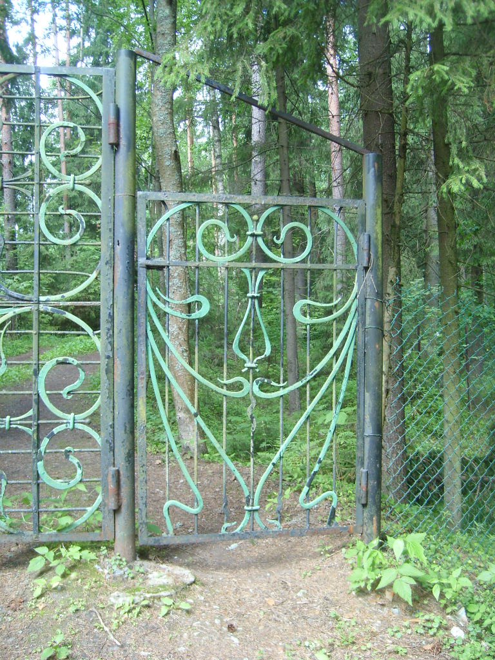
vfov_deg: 52.6
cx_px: 248
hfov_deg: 40.7
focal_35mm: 35
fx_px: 667
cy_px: 330
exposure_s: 1/42
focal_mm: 5.8
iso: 50
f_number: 2.8
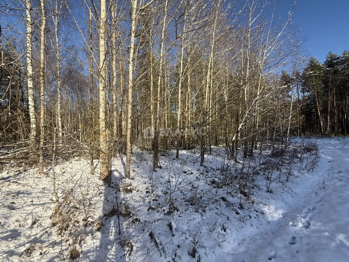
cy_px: 131
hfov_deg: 102.1
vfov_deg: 85.7
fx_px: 141
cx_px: 174
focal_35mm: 14
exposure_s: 1/1050
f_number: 2.2
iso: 50
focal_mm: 2.22
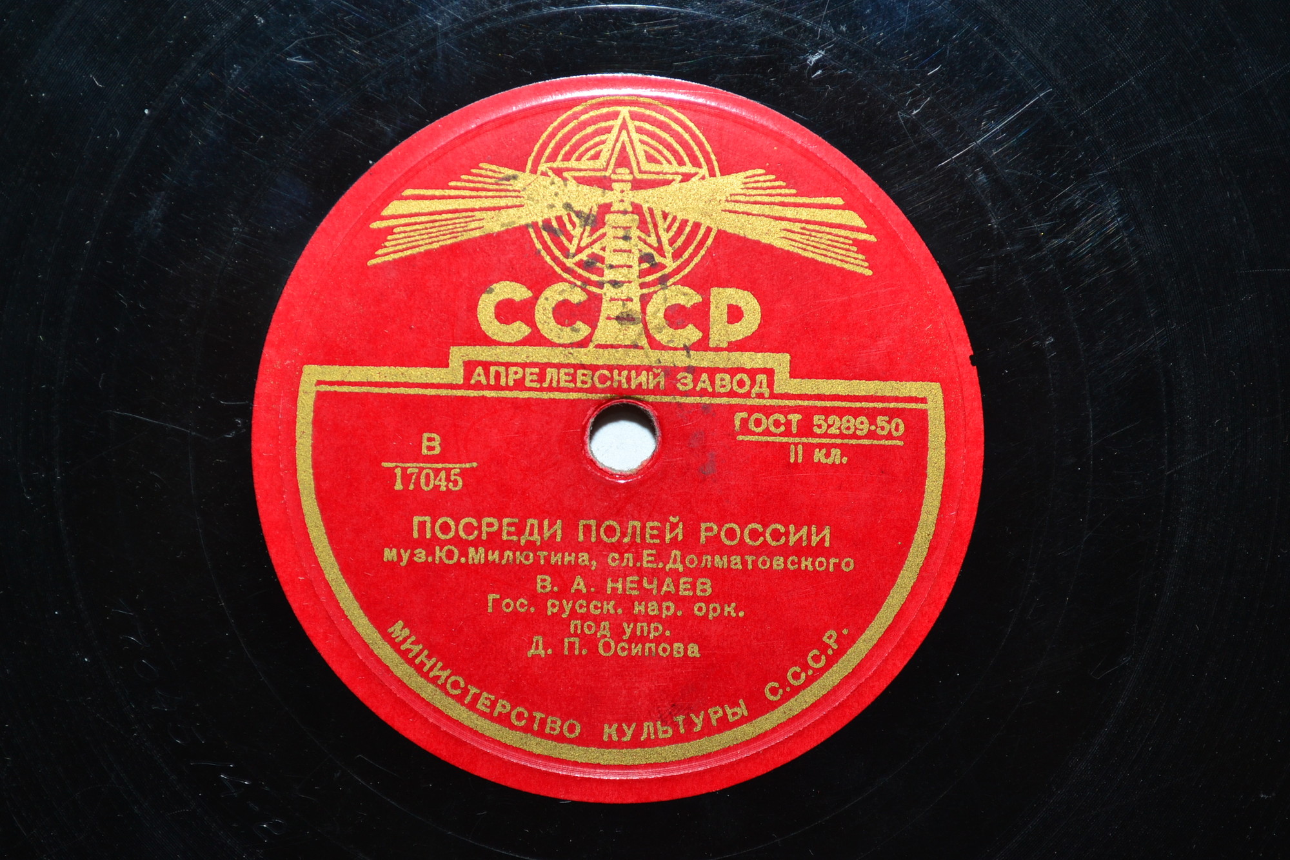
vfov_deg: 16.6
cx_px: 645
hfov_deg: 24.6
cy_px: 430
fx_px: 2956
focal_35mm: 82
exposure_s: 1/160
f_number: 6.3
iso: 200
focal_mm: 55
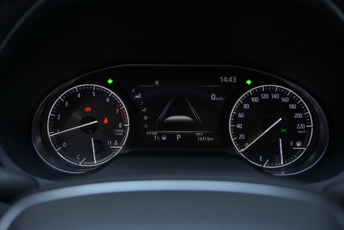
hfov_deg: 58.7
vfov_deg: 41.1
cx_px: 172
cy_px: 115
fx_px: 306
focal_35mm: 32
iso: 2000
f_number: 4.5
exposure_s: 1/125
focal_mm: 32
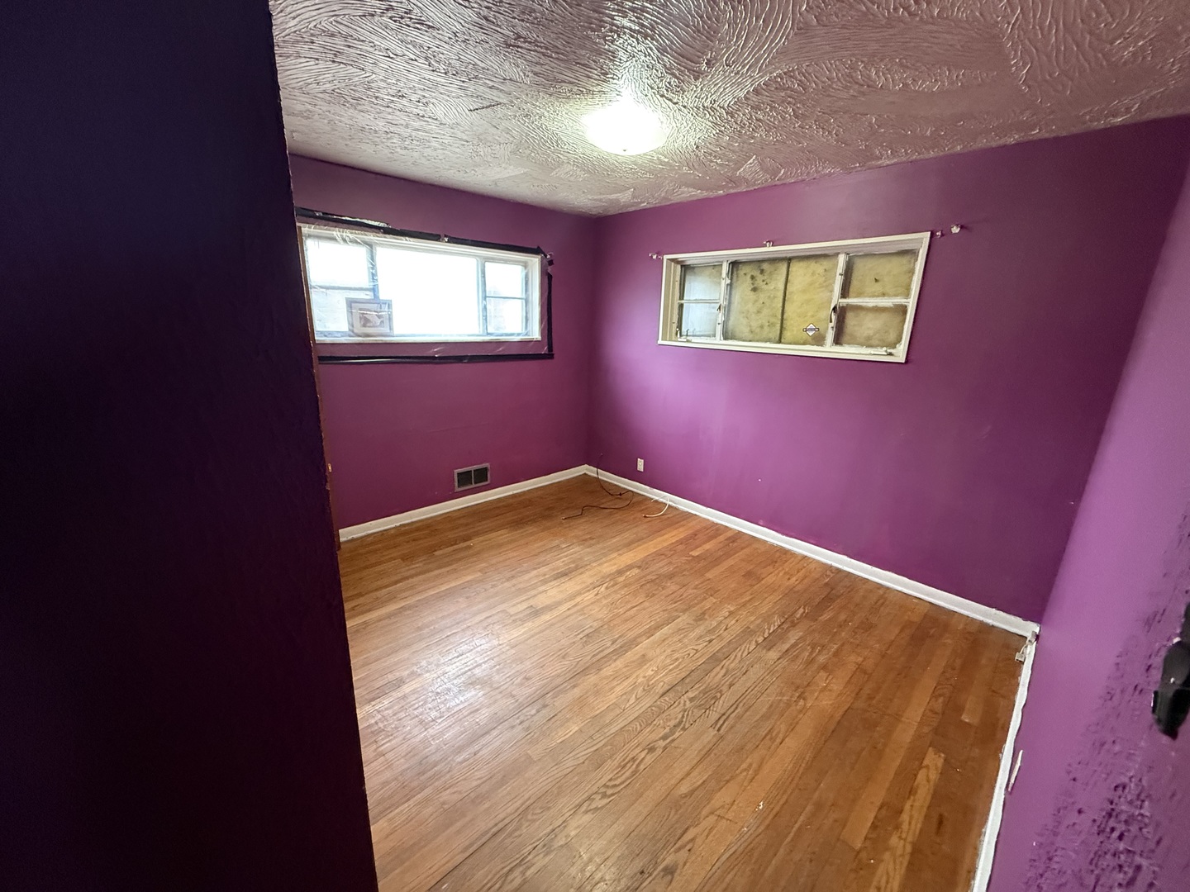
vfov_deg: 85.7
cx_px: 595
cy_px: 446
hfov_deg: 102.1
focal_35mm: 14
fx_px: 481
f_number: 2.2
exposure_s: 1/60
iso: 640
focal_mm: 2.22
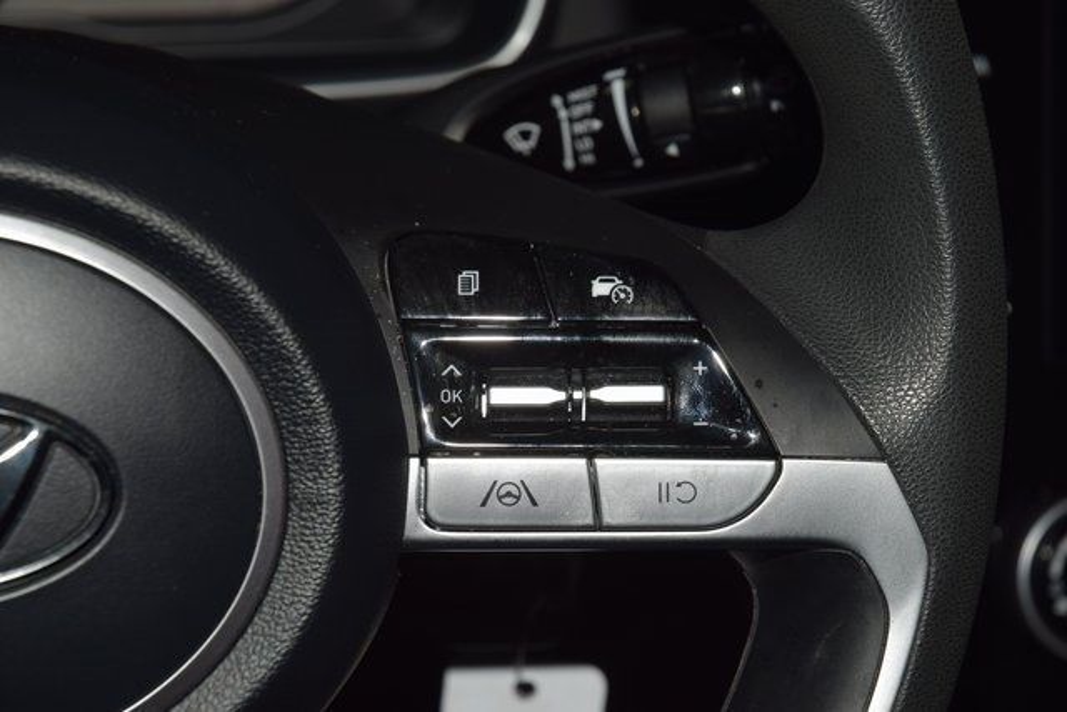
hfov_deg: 19.5
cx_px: 534
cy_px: 356
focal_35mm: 105
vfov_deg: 13.0
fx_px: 3113
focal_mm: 70
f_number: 8
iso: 100
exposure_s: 1/125
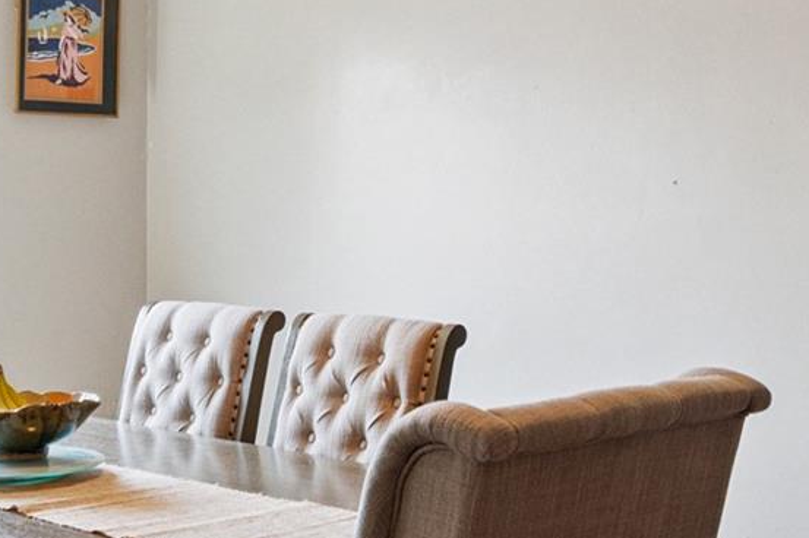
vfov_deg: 21.4
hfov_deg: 31.9
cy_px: 143
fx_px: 1415
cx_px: 448
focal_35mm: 63
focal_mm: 17
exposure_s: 1/80
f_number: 5.6
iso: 1250
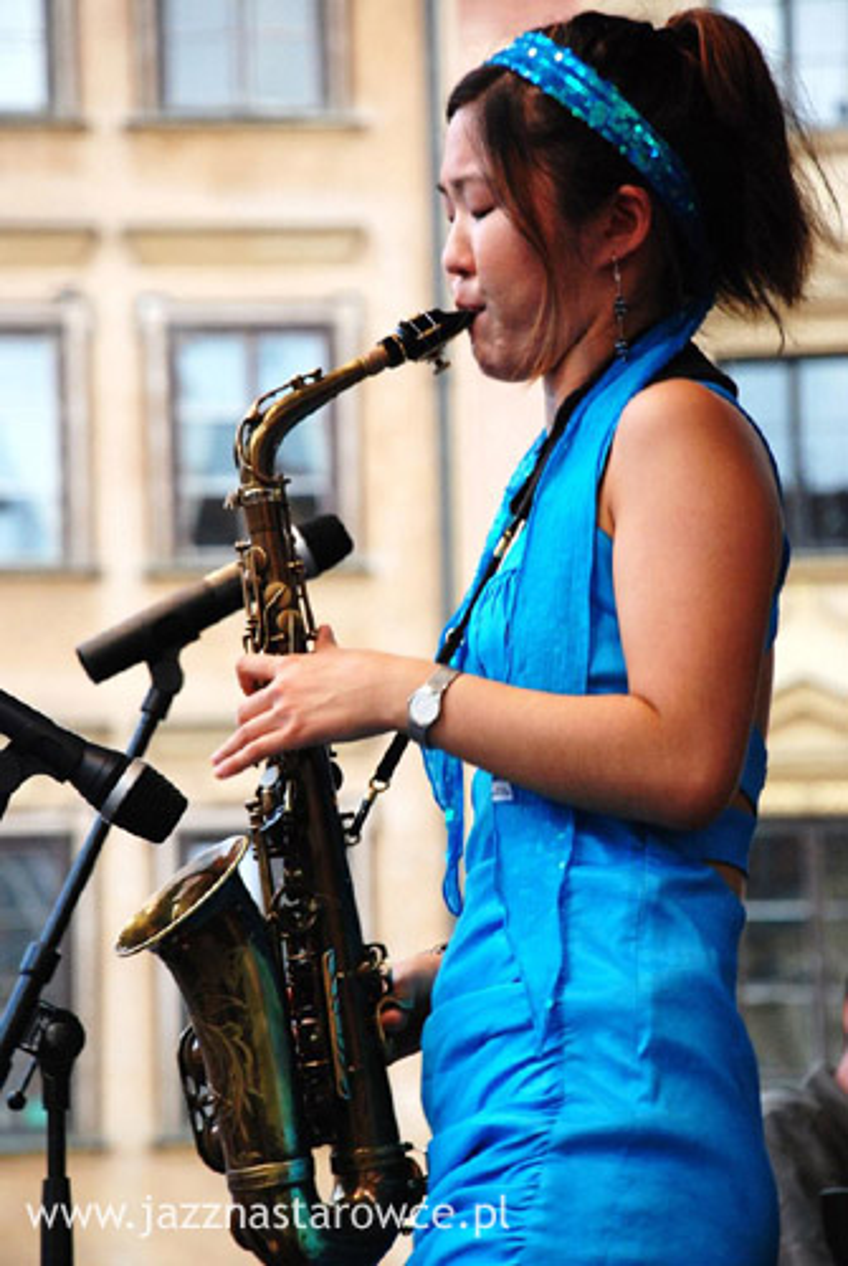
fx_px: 5915
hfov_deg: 8.2
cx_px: 424
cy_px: 633
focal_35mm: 168
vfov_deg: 12.2
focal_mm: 112
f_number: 5.6
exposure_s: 1/125
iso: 800
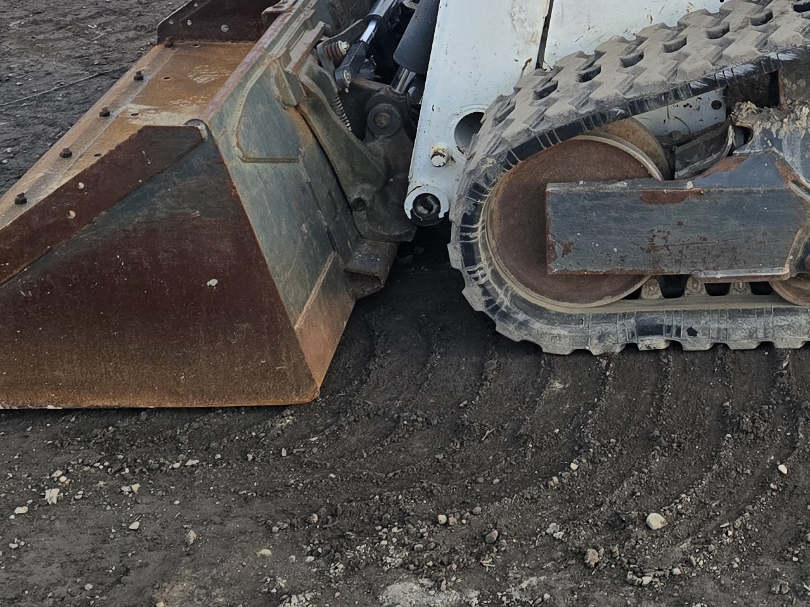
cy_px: -69
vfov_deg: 19.5
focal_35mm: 72
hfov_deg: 26.1
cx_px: 743
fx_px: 1684
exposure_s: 1/120
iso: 200
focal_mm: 6.3
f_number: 1.7
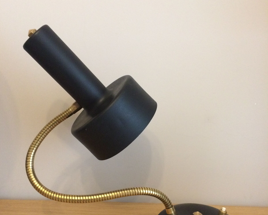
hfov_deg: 47.9
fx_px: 301
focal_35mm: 38
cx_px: 133
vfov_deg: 39.0
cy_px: 128
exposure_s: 1/20
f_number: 2.2
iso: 320
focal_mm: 4.15
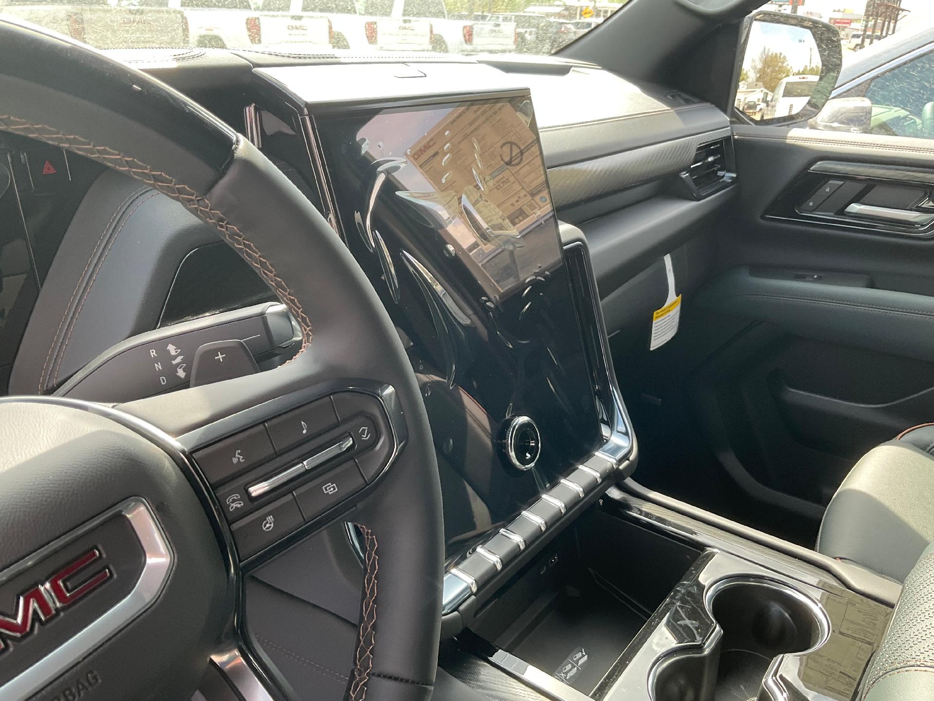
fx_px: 782
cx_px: 467
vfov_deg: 48.2
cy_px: 350
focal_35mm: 29
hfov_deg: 61.7
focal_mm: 3
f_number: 1.8
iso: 32
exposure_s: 1/122
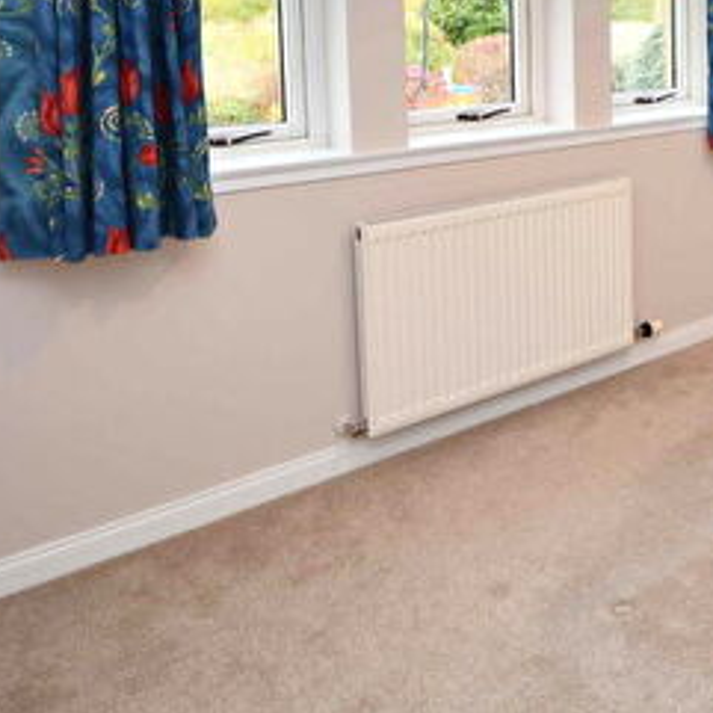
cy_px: 64
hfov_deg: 35.7
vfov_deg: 41.2
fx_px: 862
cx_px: 846
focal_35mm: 37
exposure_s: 1/60
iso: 220
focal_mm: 10
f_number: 4
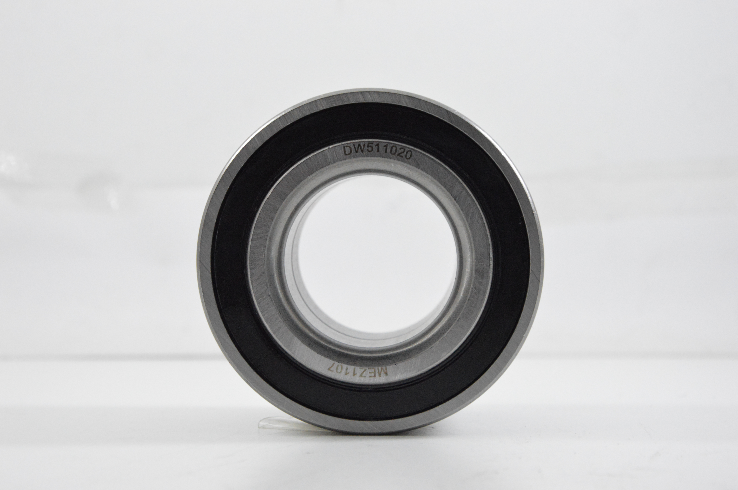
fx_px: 1905
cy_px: 245
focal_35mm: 93
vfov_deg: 14.7
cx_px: 369
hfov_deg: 21.9
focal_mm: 62
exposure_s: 1/100
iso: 3200
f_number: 8
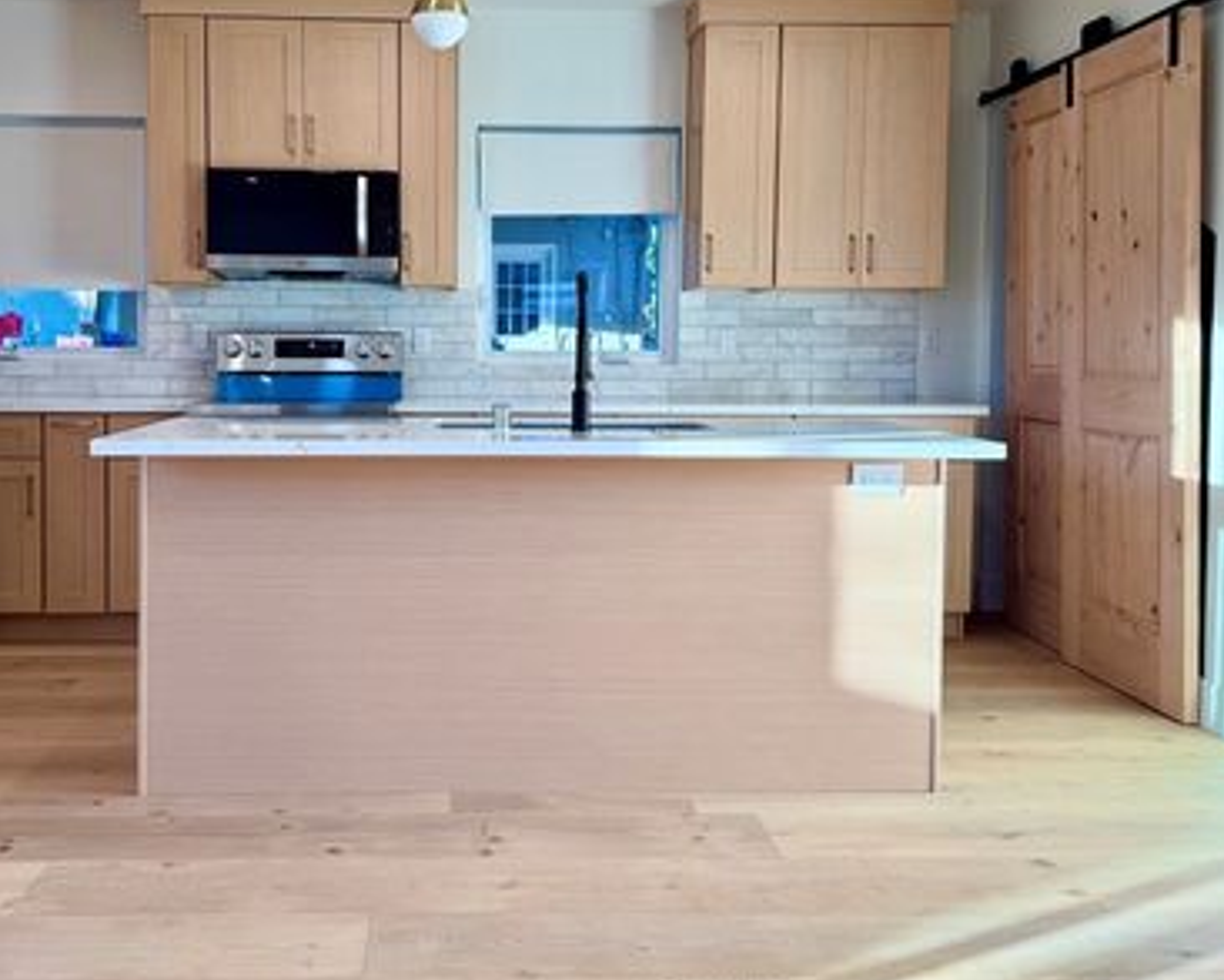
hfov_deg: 55.3
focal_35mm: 32
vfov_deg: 45.6
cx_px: 502
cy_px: 393
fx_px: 1160
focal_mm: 6.76
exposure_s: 1/329
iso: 100
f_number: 1.78
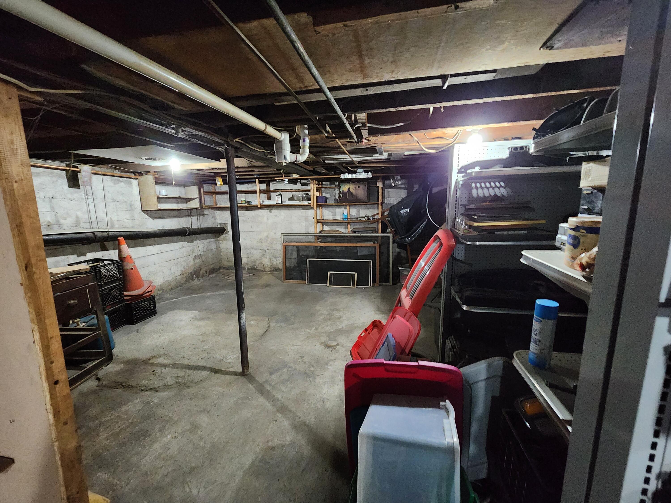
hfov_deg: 106.2
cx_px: 336
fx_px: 252
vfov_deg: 89.9
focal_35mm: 13
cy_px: 252
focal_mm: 2.2
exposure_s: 1/24
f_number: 2.2
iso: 1000
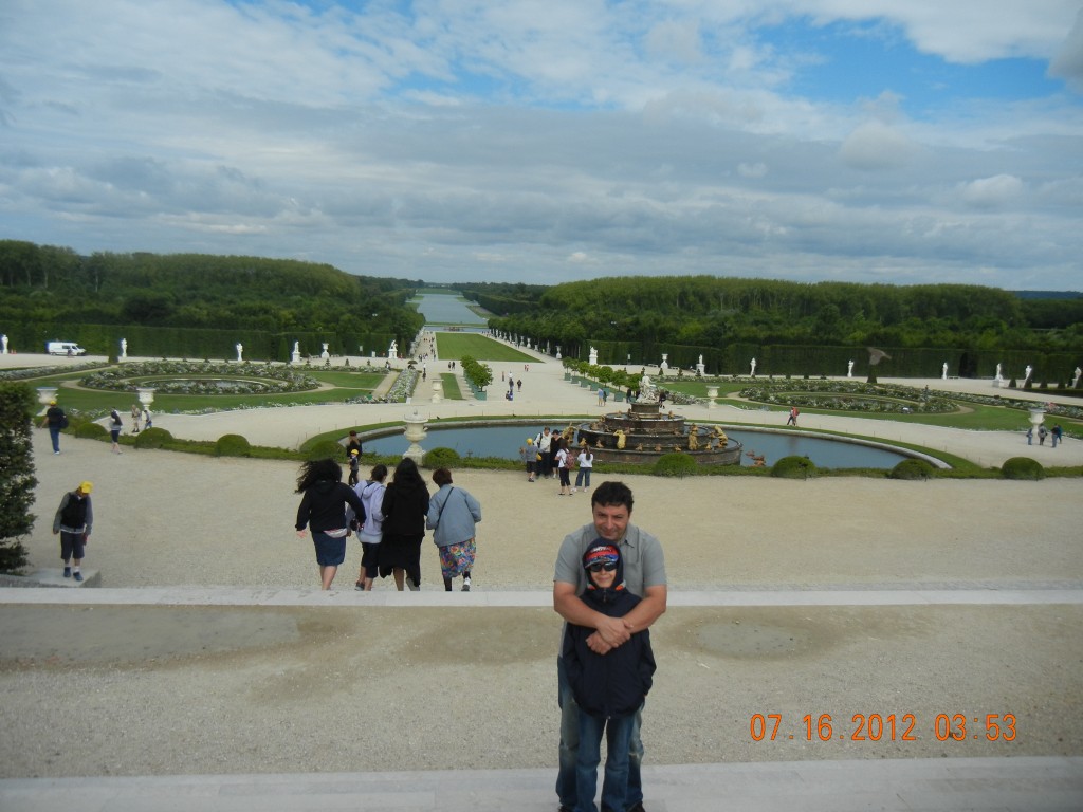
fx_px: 939
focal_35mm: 30
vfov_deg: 46.8
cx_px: 542
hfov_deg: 60.0
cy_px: 406
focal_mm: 5.4
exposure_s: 1/618
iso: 160
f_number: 7
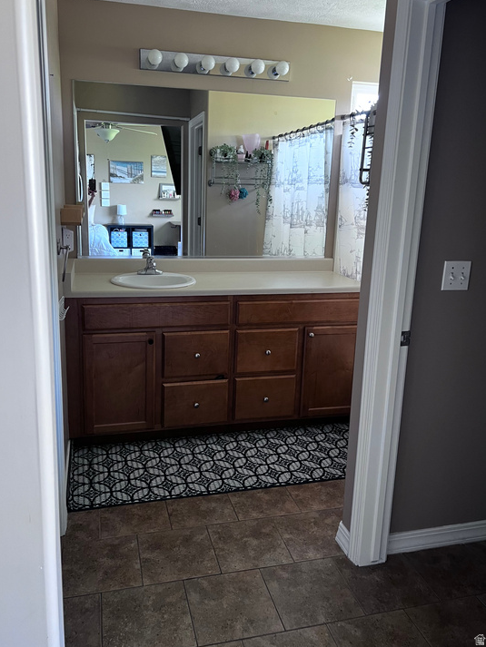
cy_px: 299
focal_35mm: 28
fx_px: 524
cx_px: 227
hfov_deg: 49.7
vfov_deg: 63.4
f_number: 1.5
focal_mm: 5.7
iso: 160
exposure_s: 1/60
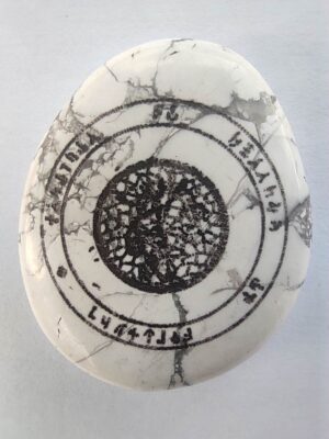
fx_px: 304
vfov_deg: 71.6
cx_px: 164
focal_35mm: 24
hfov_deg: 56.8
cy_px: 220
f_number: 2.4
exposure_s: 1/124
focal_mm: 1.94
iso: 100
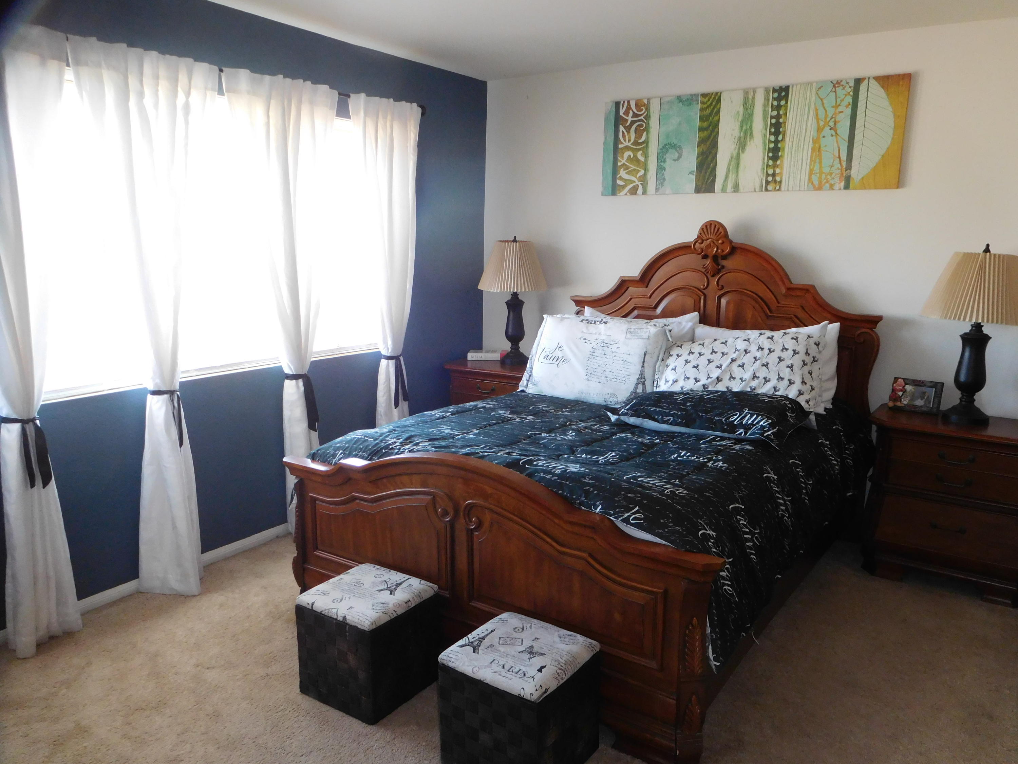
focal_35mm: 25
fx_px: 735
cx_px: 509
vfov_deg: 54.9
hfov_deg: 69.4
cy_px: 382
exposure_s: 1/30
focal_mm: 4.5
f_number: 3.4
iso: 360
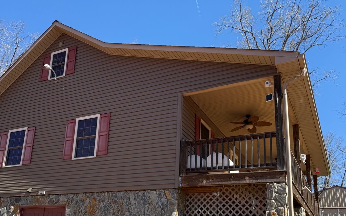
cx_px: 136
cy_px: 165
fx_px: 349
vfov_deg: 33.7
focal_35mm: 37
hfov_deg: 52.3
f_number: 1.78
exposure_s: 1/1770
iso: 80
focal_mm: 6.76
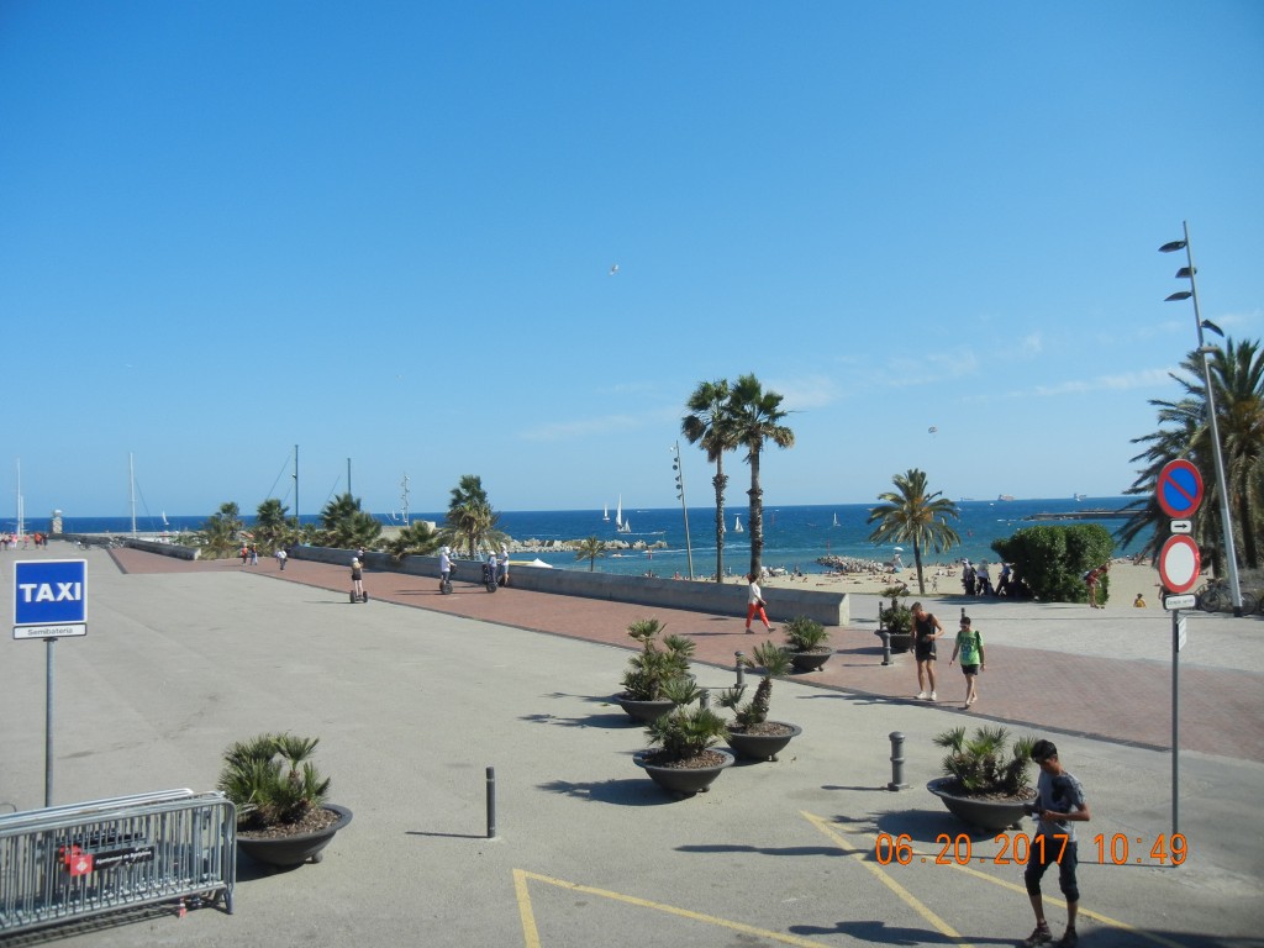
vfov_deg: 46.8
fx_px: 1095
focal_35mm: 30
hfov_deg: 60.0
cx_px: 632
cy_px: 474
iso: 160
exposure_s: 1/459
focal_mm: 5.4
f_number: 7
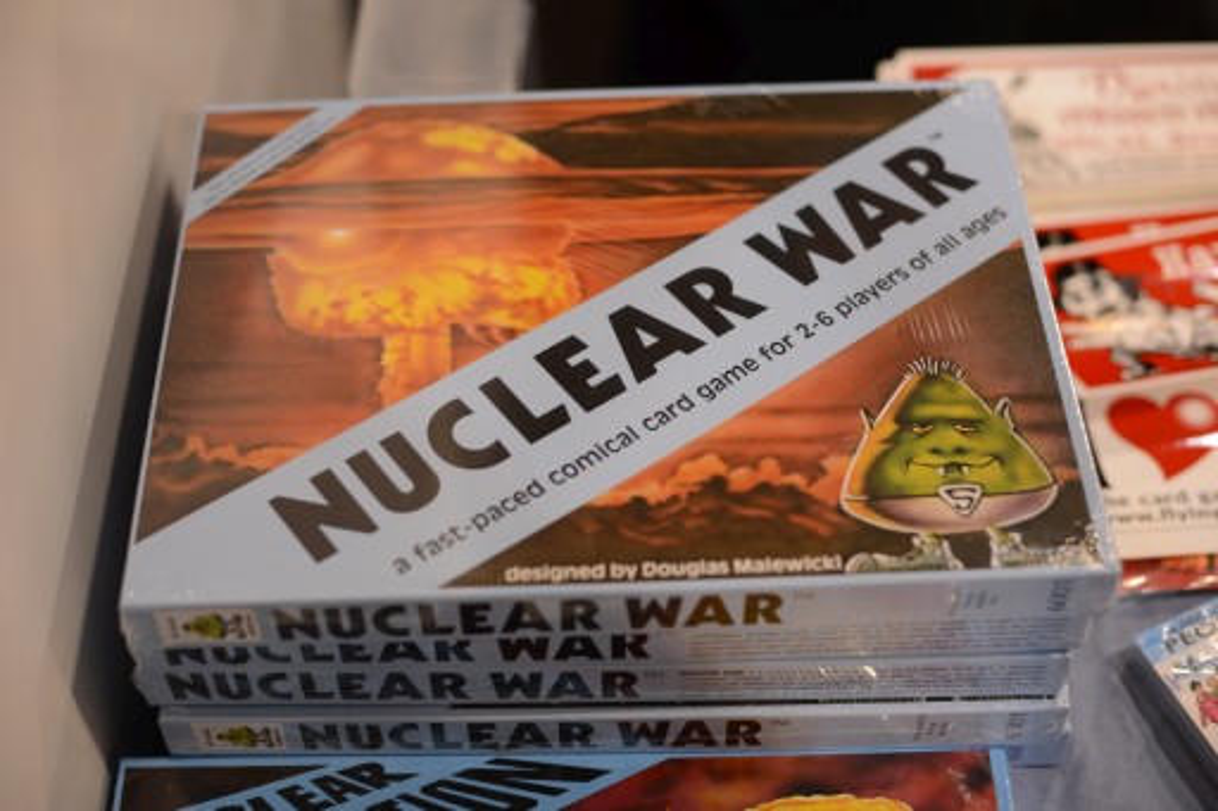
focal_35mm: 50
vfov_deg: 27.0
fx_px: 1691
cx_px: 609
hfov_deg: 39.6
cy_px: 406
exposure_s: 1/50
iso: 200
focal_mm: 50
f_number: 2.8
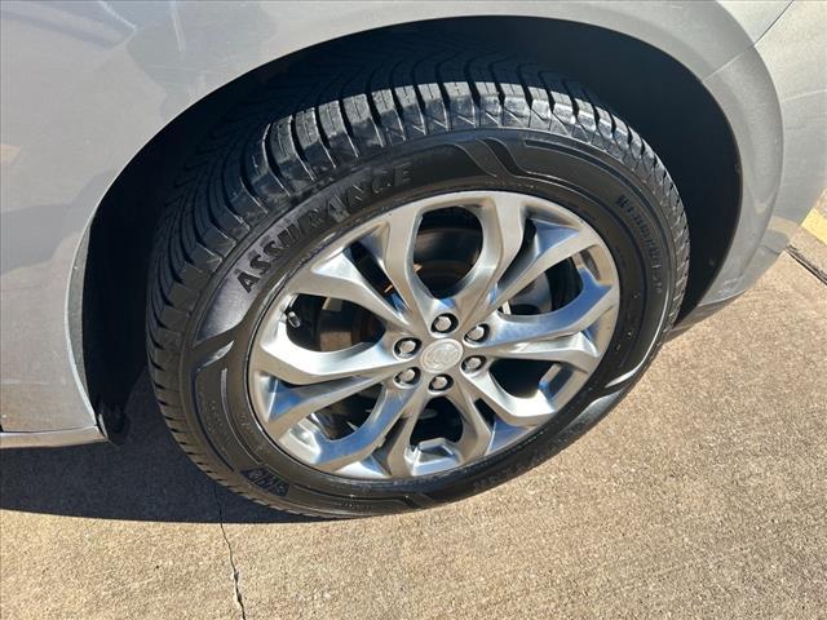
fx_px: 621
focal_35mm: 26
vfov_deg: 53.1
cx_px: 414
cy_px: 310
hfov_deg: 67.3
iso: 50
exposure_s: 1/1669
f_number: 1.5
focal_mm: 5.7
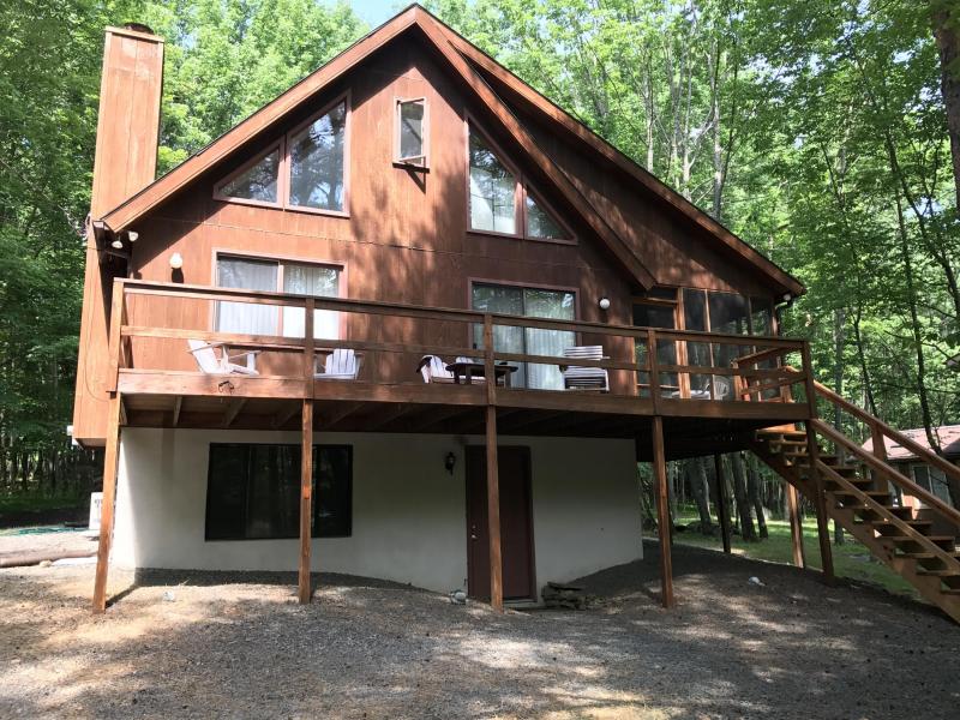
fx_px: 777
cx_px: 480
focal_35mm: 28
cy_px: 360
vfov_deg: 49.7
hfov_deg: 63.4
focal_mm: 3.99
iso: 20
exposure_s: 1/184
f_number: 1.8
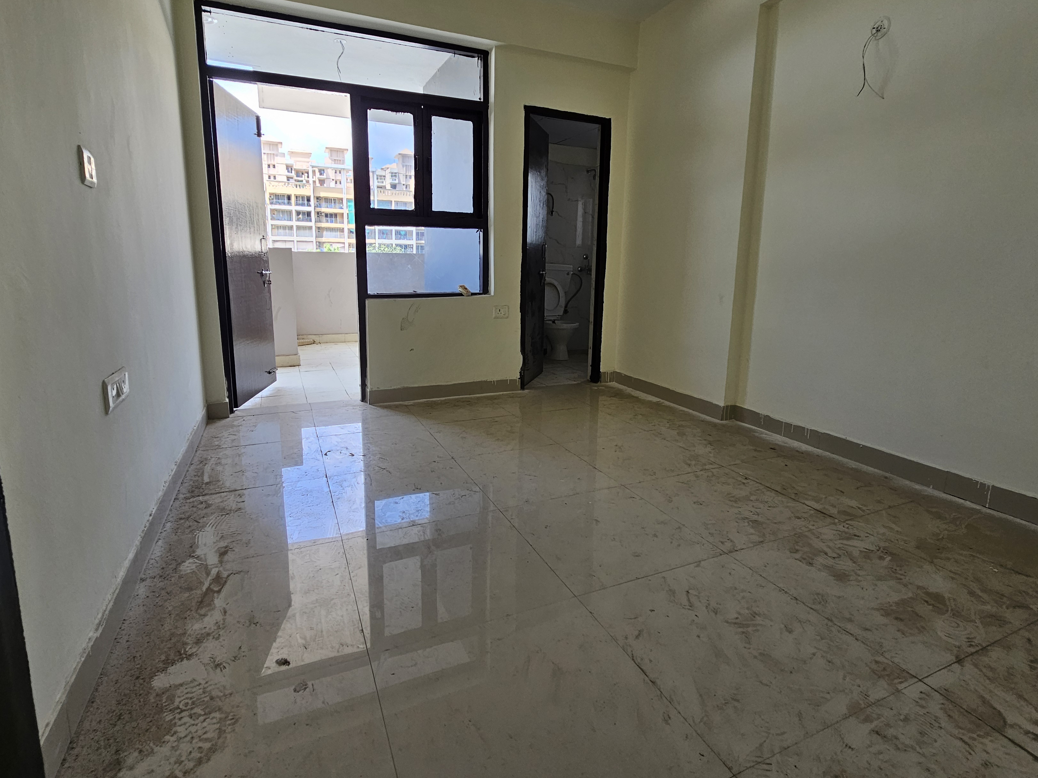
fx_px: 480
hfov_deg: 94.5
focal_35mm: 16
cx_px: 511
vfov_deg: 77.9
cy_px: 349
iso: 100
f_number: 2.2
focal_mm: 2.2
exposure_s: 1/190
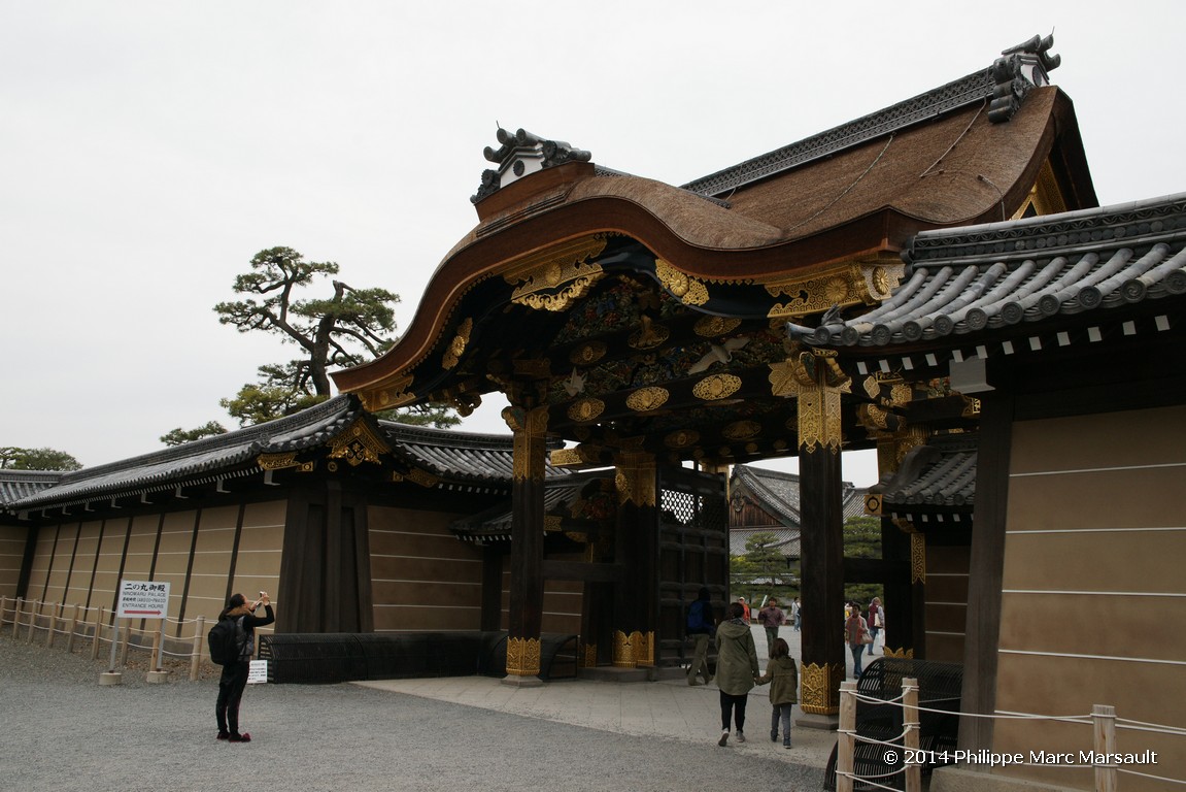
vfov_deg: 46.4
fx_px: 923
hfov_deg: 65.5
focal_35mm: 28
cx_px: 593
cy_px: 396
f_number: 11
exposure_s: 1/320
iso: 400
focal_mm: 28
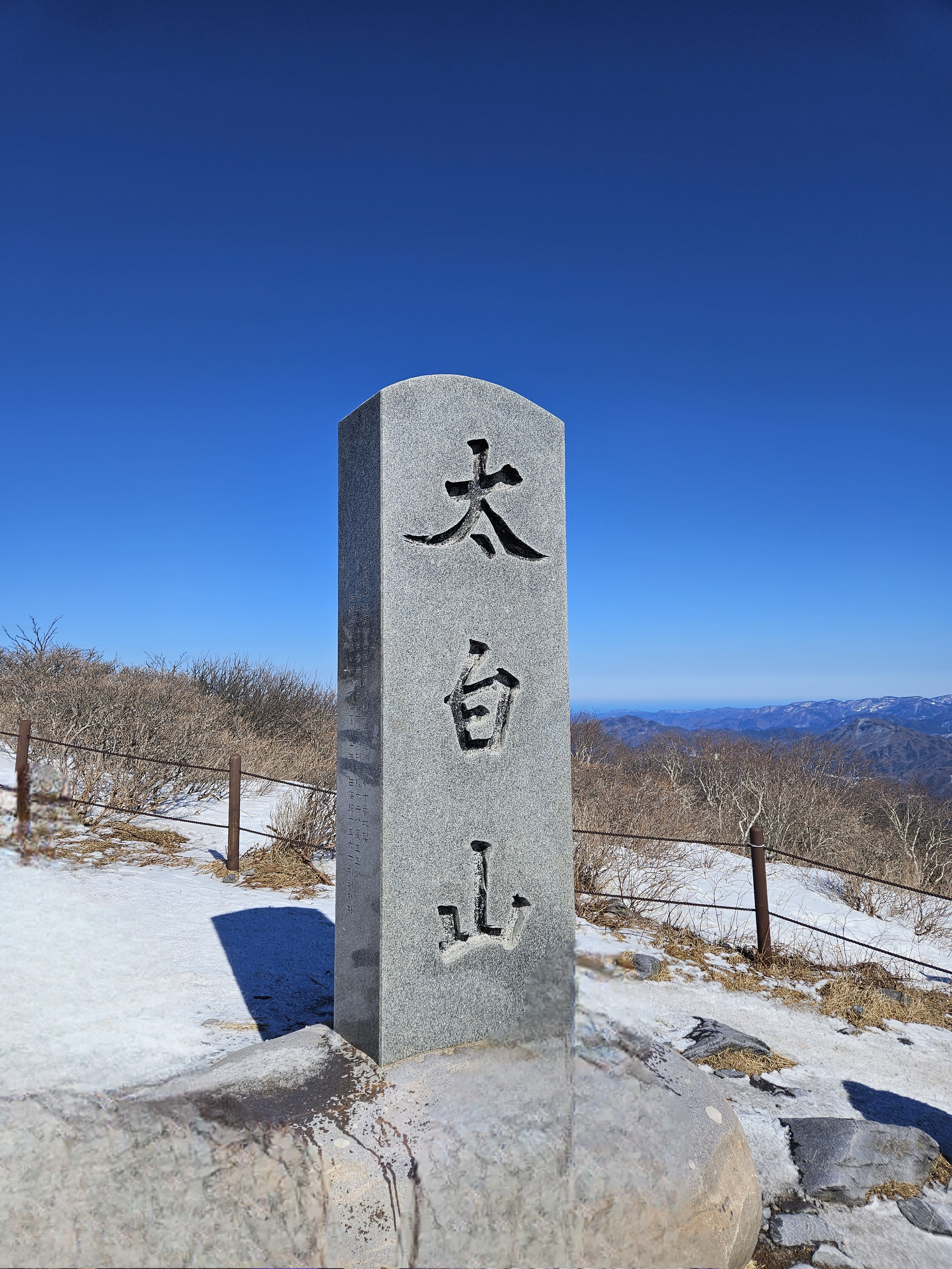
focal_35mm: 23
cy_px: 634
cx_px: 476
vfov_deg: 73.9
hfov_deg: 58.9
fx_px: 843
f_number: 1.8
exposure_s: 1/5000
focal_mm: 5.4
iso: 25
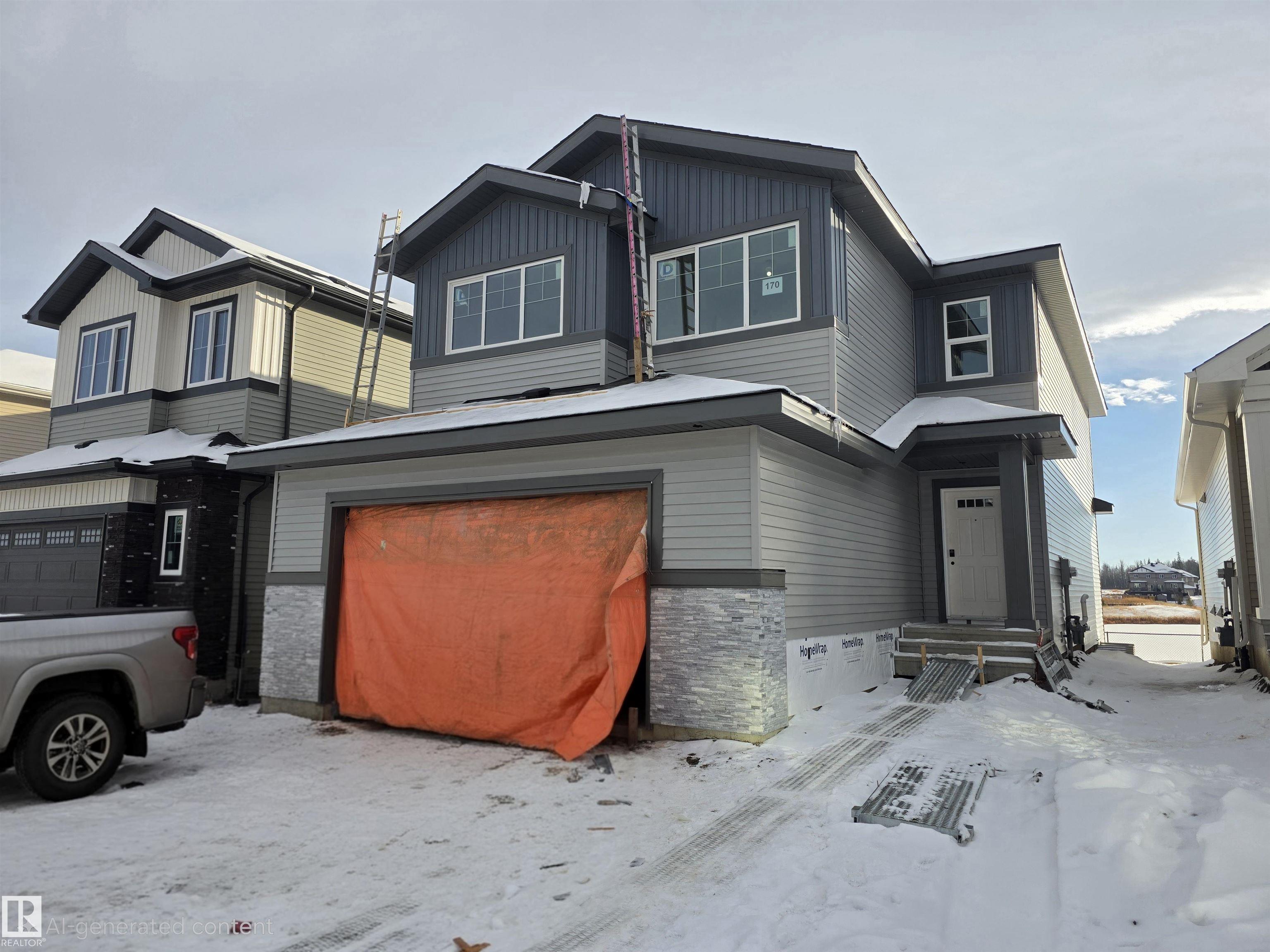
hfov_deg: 73.9
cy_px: 476
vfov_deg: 58.9
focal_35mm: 23
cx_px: 635
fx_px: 844
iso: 80
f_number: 1.7
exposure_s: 1/5000
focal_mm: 6.3
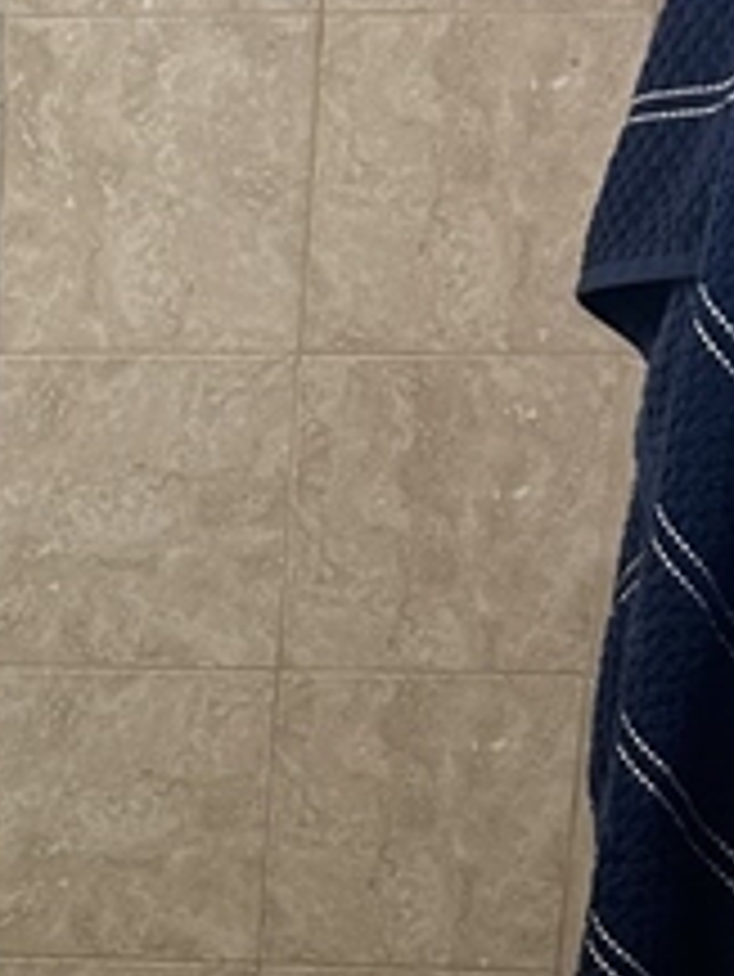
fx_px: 2598
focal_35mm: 92
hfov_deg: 15.2
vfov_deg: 20.5
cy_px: 1012
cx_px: -284
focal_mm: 5.7
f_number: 1.5
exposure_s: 1/60
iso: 100
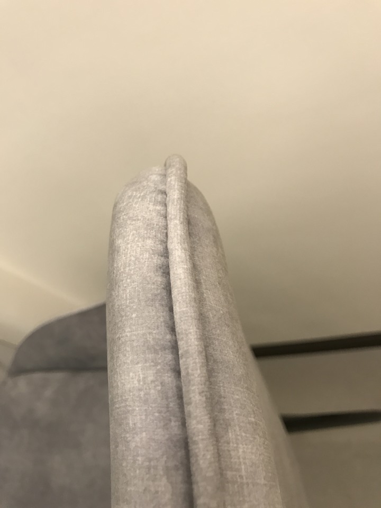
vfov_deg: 63.4
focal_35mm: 28
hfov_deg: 49.7
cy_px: 254
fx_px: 411
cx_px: 190
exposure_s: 1/20
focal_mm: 3.99
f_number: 1.8
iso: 40
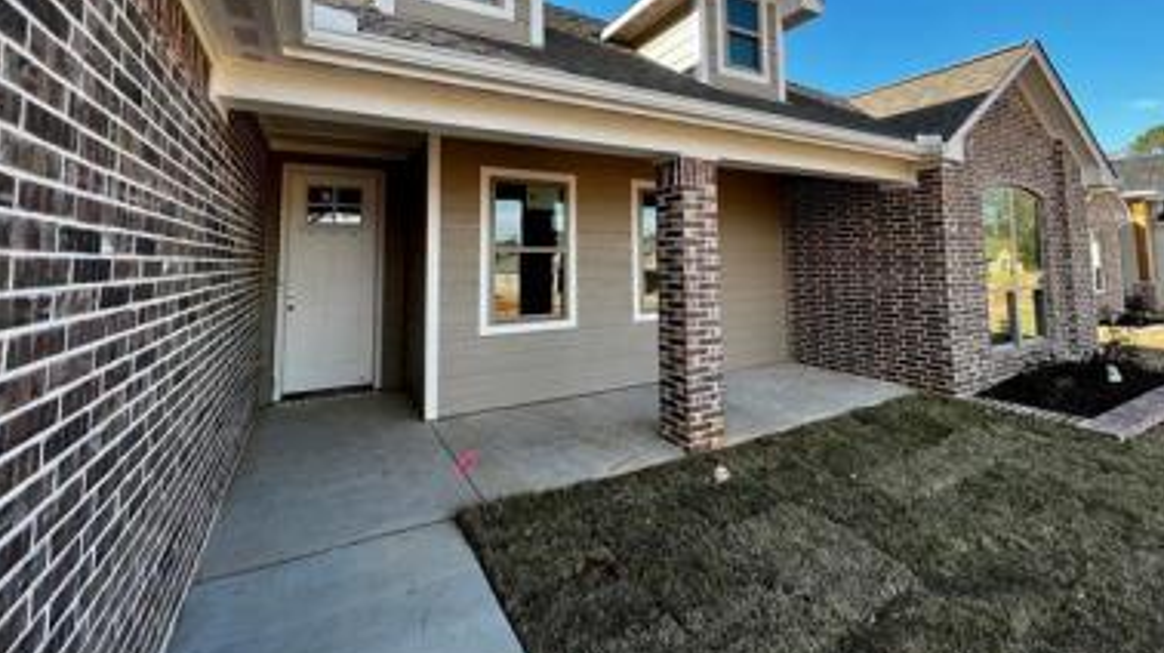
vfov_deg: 68.6
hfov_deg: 103.0
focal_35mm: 15
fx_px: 463
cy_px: 222
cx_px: 604
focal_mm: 1.57
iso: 32
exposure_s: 1/339
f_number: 1.8
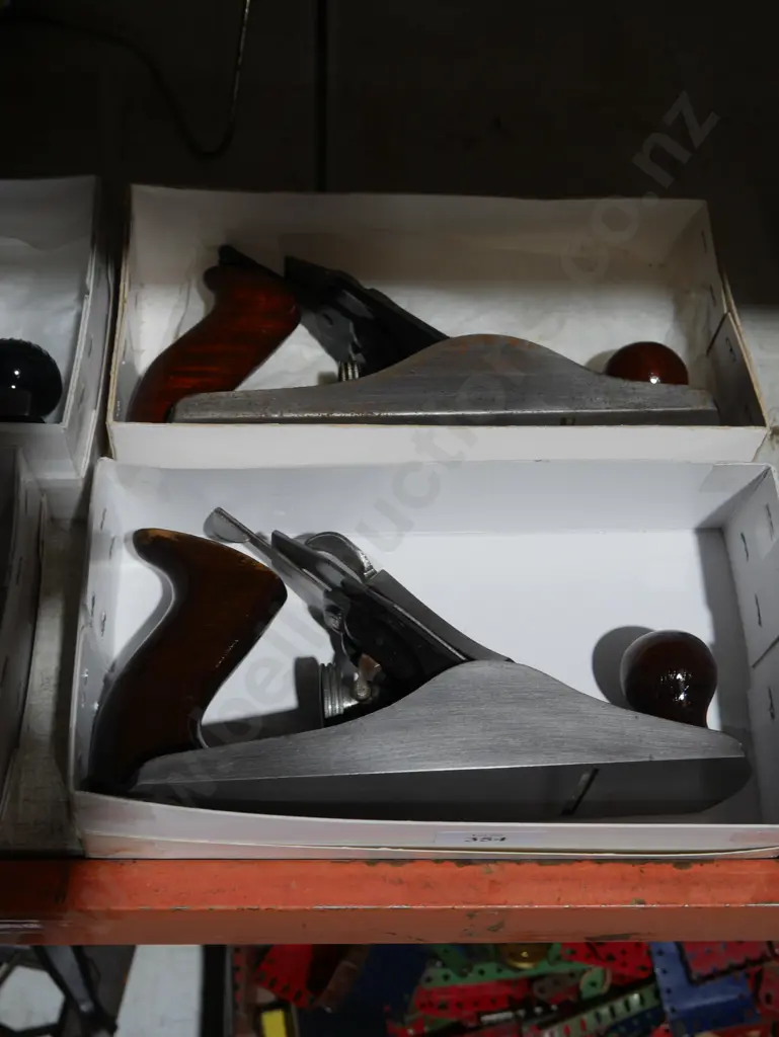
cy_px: 518
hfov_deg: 36.0
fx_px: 1199
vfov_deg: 46.8
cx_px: 390
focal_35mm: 40
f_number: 4.5
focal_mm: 20
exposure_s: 1/60
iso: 250
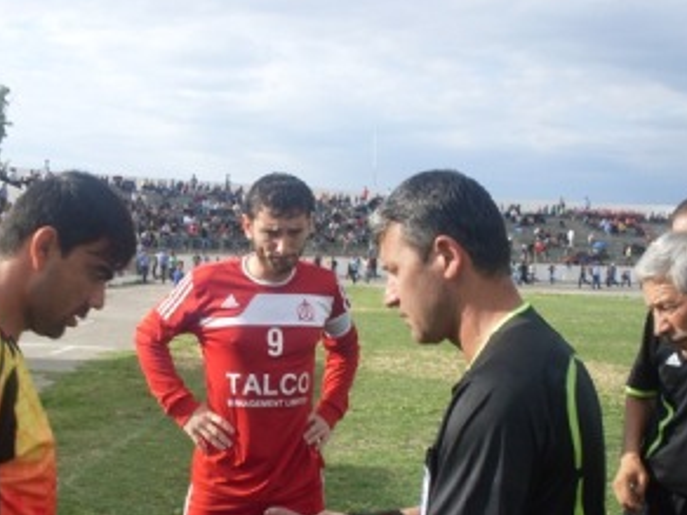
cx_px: 231
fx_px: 1032
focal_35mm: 52
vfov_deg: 27.8
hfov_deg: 36.5
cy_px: 346
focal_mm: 6.3
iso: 80
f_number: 8.4
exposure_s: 1/125
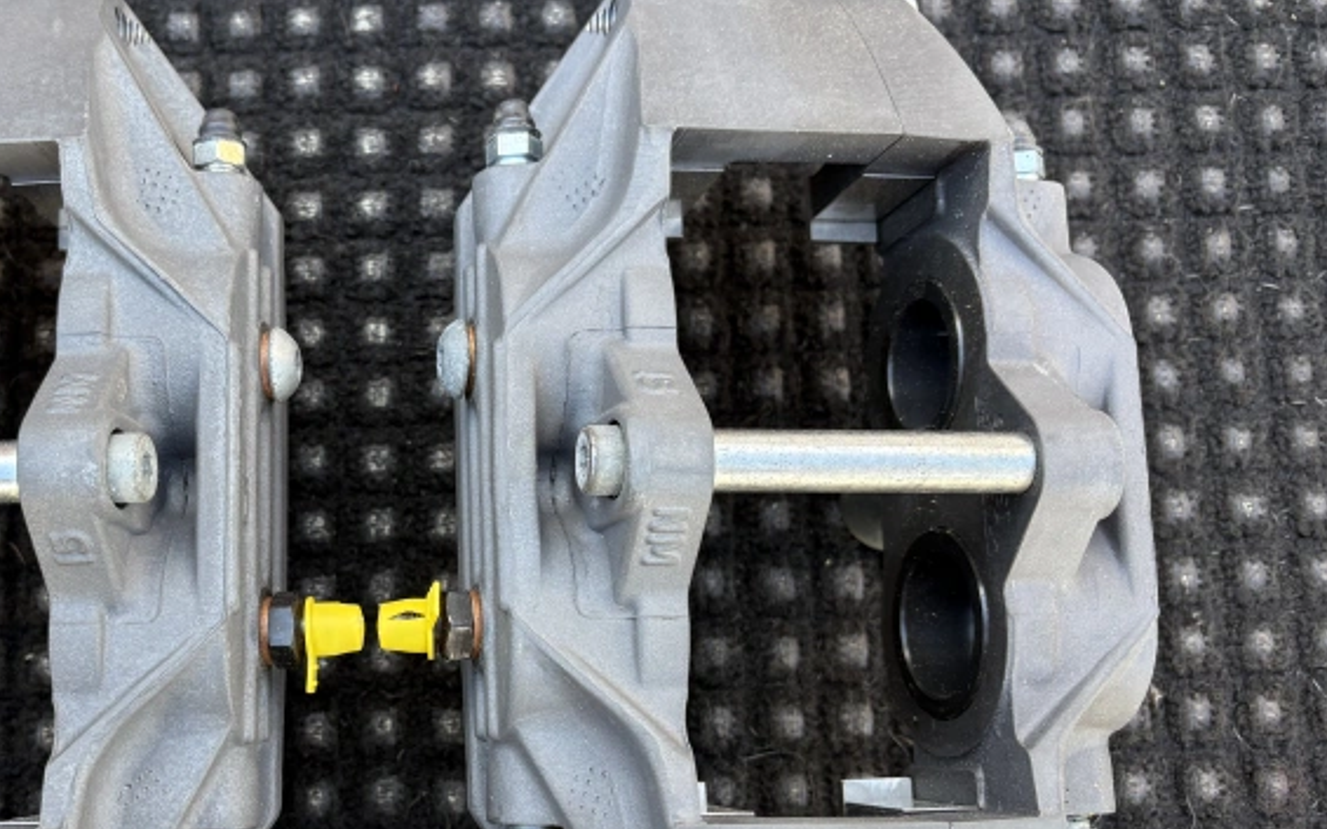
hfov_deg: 49.1
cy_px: 512
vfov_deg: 32.6
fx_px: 1410
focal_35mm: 39
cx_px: 395
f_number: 1.6
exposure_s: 1/122
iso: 50
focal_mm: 5.96
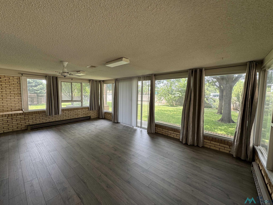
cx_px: 136
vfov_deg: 85.7
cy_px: 102
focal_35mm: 14
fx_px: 110
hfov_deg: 102.1
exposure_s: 1/110
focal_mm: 2.22
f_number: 2.2
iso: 40
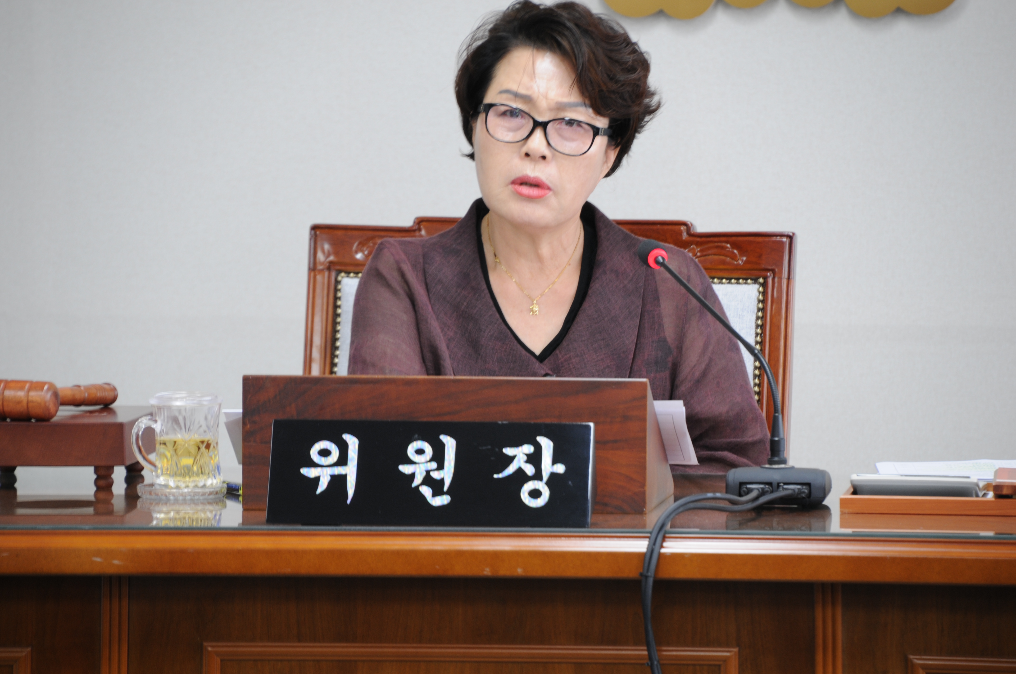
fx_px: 8245
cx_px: 508
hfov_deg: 7.1
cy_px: 337
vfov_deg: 4.7
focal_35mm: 292
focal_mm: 195
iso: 200
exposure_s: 1/6
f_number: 6.3
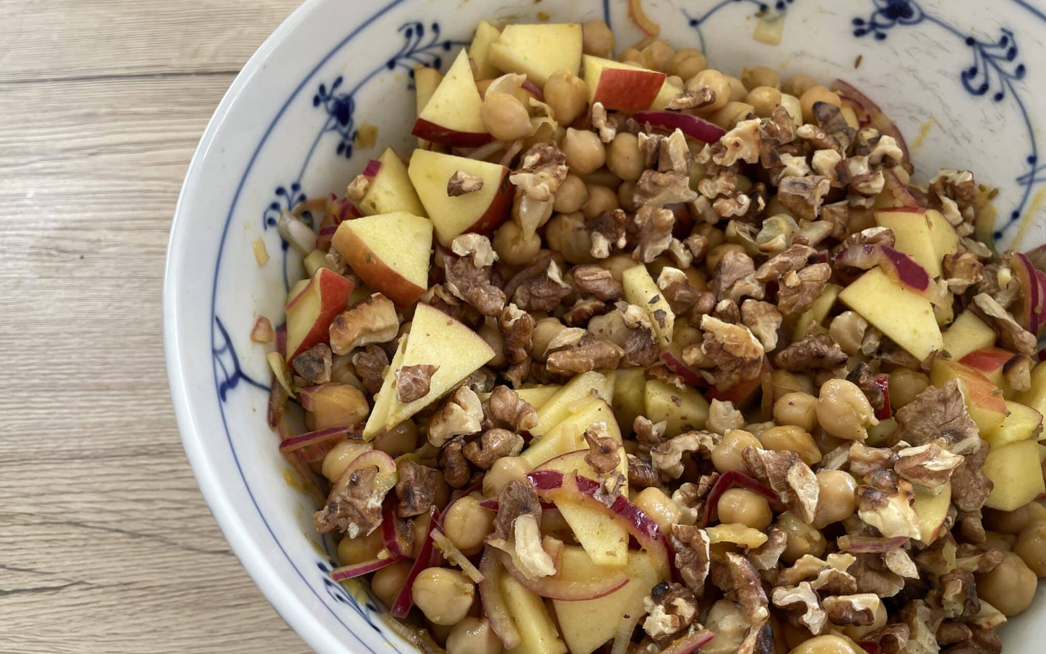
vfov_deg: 44.4
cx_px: 518
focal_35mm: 28
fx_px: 798
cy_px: 375
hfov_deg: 66.5
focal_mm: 4.2
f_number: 1.6
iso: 100
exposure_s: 1/121
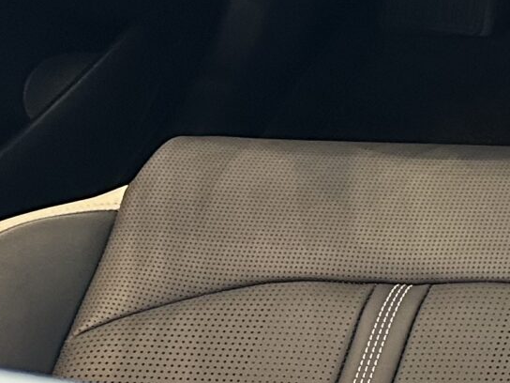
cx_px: 1050
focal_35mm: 113
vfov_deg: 12.8
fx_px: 1665
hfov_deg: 14.3
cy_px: -66
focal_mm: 6.86
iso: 500
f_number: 1.78
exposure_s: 1/60
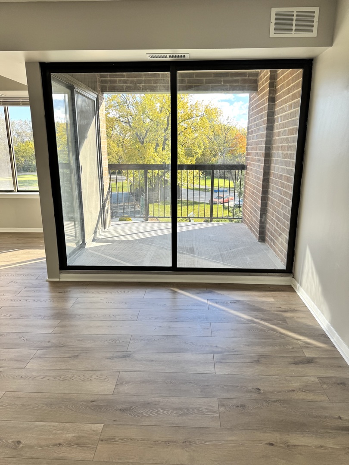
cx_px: 174
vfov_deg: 71.6
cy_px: 232
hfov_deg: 56.8
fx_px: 323
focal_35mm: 24
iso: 80
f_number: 1.78
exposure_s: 1/633
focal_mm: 6.76
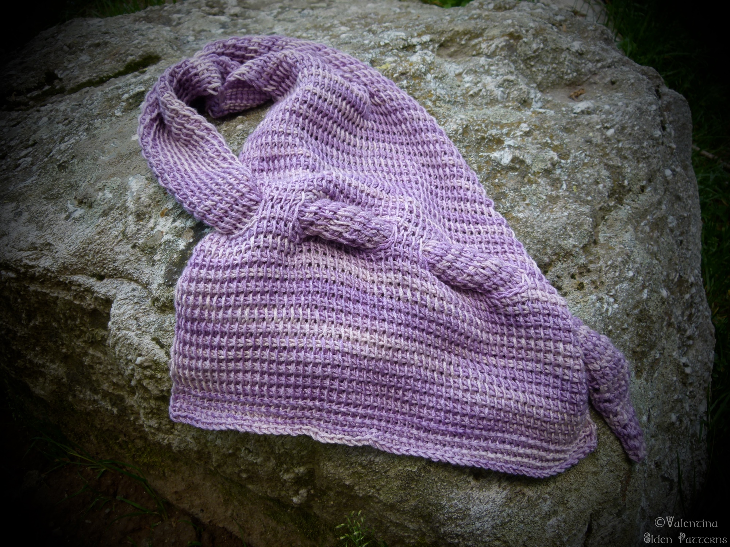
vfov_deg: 41.8
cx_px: 365
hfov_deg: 54.0
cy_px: 274
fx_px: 717
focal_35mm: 34
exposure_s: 1/100
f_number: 3
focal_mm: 6.2
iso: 100
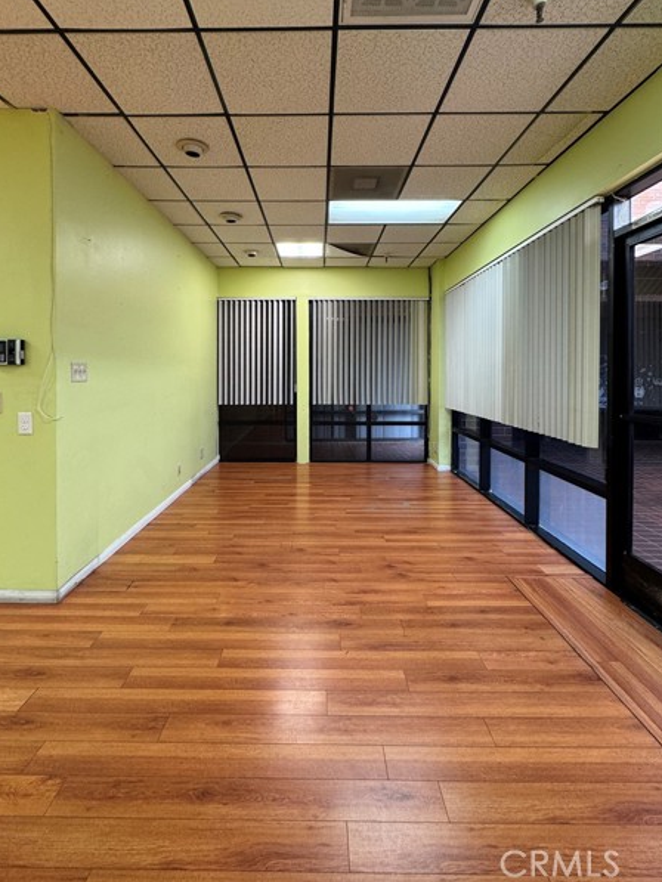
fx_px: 382
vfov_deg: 98.0
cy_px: 412
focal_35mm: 15
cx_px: 315
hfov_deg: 81.7
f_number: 2.2
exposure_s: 1/60
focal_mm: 2.22
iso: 160
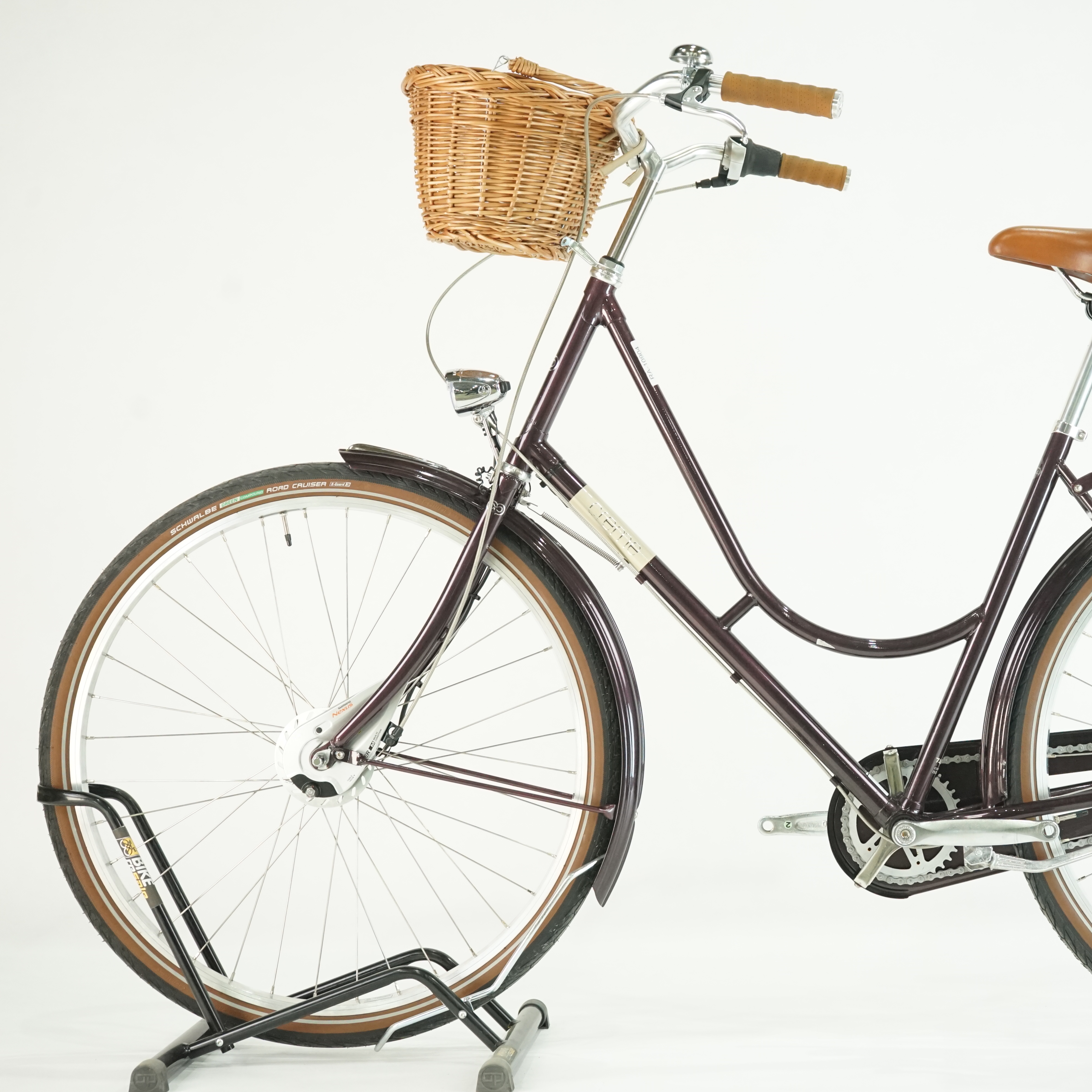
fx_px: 2463
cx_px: 808
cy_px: 545
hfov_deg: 24.7
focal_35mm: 69
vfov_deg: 25.0
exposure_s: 1/200
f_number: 5.6
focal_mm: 54
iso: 2500
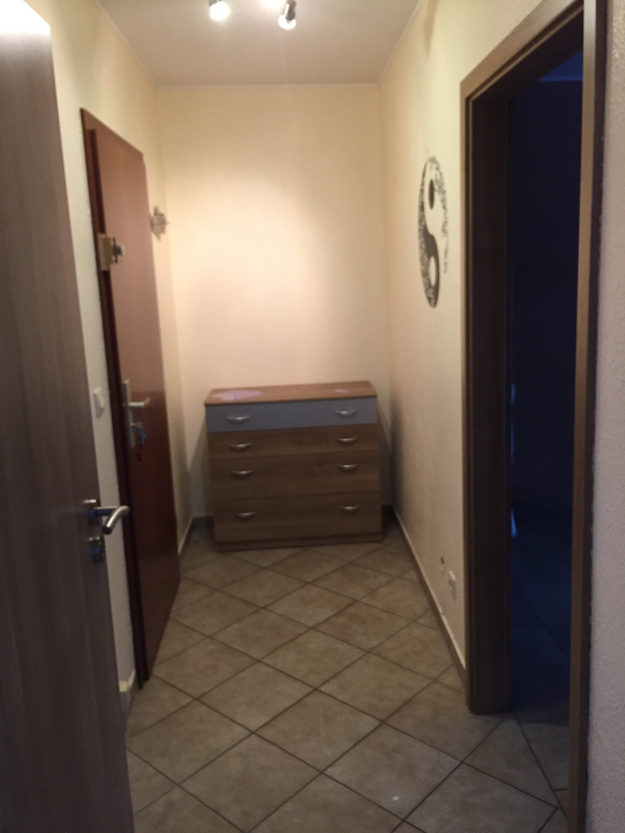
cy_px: 416
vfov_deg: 61.7
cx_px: 312
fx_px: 698
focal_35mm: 29
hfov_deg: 48.2
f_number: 2.2
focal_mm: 4.15
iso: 160
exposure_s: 1/33
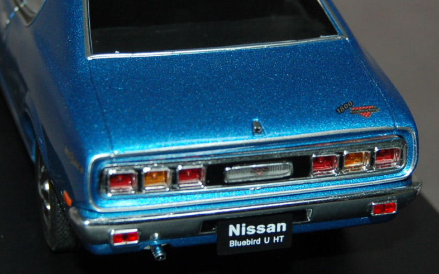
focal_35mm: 59
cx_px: 222
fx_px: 706
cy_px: 146
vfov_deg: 22.0
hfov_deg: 34.6
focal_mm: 38
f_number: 4.8
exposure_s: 1/60
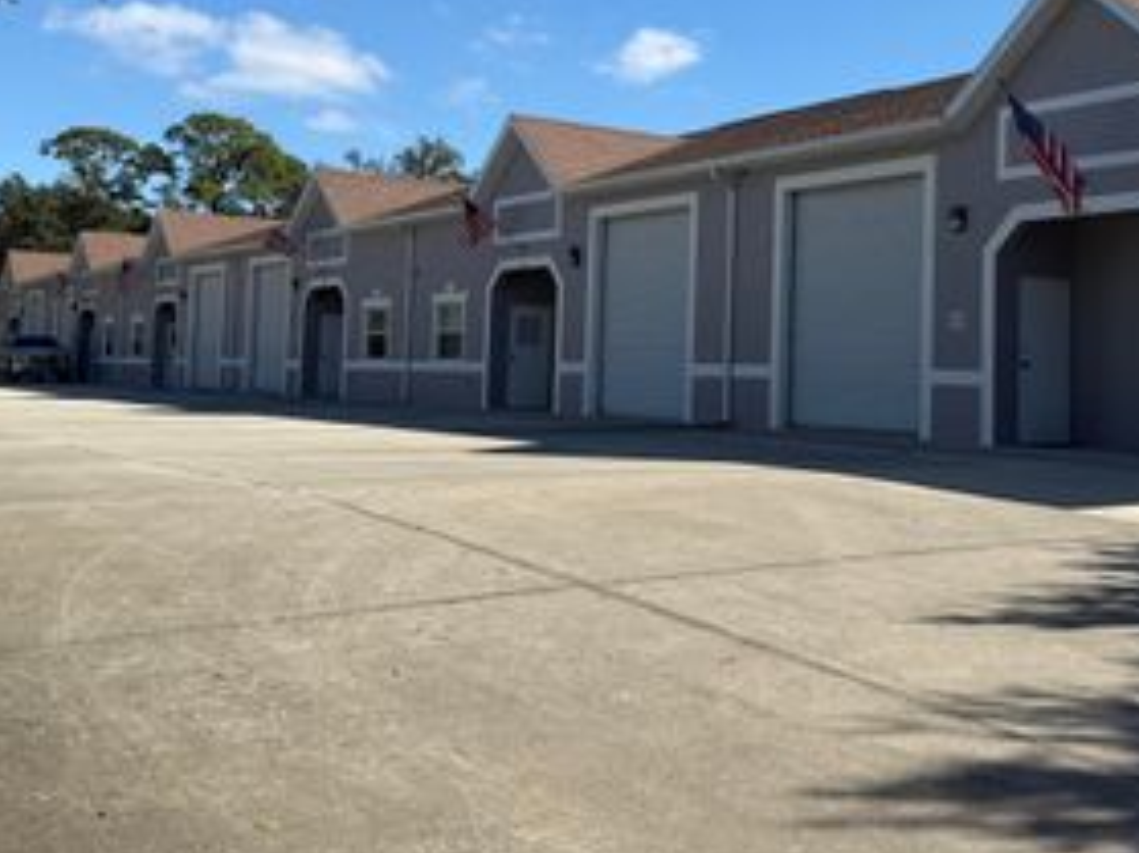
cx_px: 686
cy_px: 271
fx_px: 1414
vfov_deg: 33.2
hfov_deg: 43.6
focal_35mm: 43
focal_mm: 6.76
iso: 80
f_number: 1.78
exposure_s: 1/4673
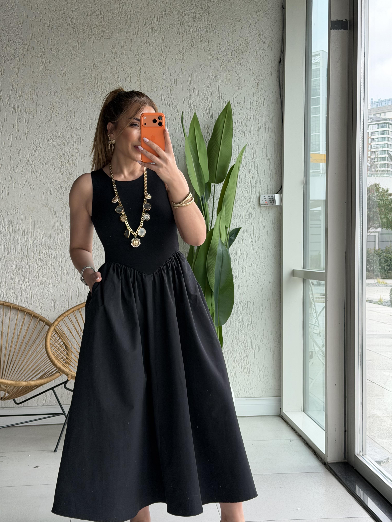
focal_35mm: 48
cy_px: 261
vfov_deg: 39.7
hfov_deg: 30.3
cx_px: 196
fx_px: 725
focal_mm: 6.76
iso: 64
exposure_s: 1/400
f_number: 1.78
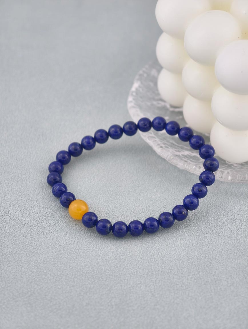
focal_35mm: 85
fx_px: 810
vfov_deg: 23.0
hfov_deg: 17.4
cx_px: 124
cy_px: 164
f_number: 2.67
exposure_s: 1/160
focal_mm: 22.48
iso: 125
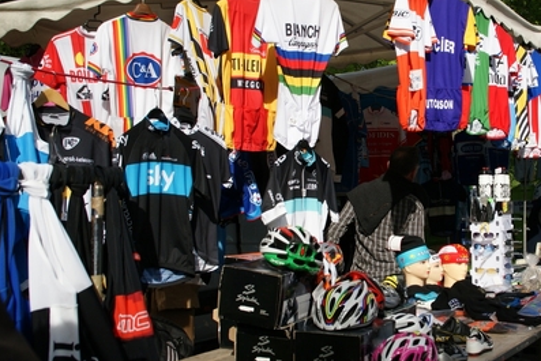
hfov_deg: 33.5
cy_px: 174
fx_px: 887
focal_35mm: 59
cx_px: 383
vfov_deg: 23.0
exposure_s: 1/1000
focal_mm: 26
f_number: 5.6
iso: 200
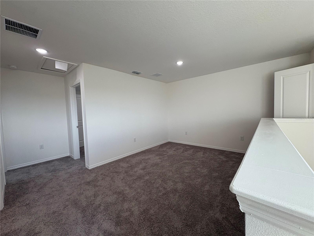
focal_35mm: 14
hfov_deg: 102.1
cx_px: 157
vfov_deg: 85.7
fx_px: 127
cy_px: 118
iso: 125
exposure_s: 1/120
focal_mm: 2.22
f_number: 2.2
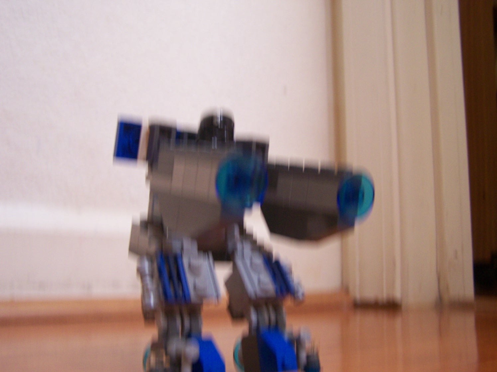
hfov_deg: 49.0
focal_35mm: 38
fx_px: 546
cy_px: 186
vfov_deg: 37.7
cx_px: 248
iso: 160
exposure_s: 1/20
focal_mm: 6.3
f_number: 2.8
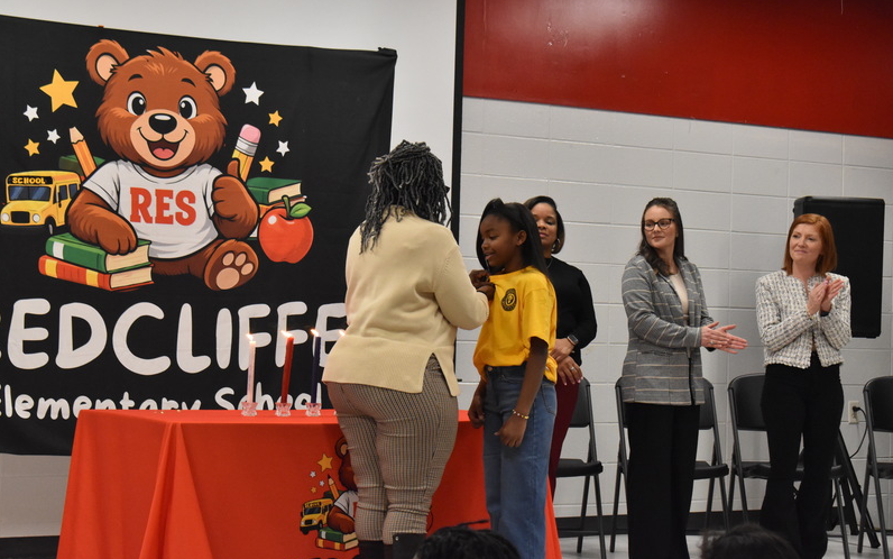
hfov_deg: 24.5
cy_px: 271
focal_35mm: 85
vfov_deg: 15.5
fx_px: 2057
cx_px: 445
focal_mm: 55
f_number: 7.1
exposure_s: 1/100
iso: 3200
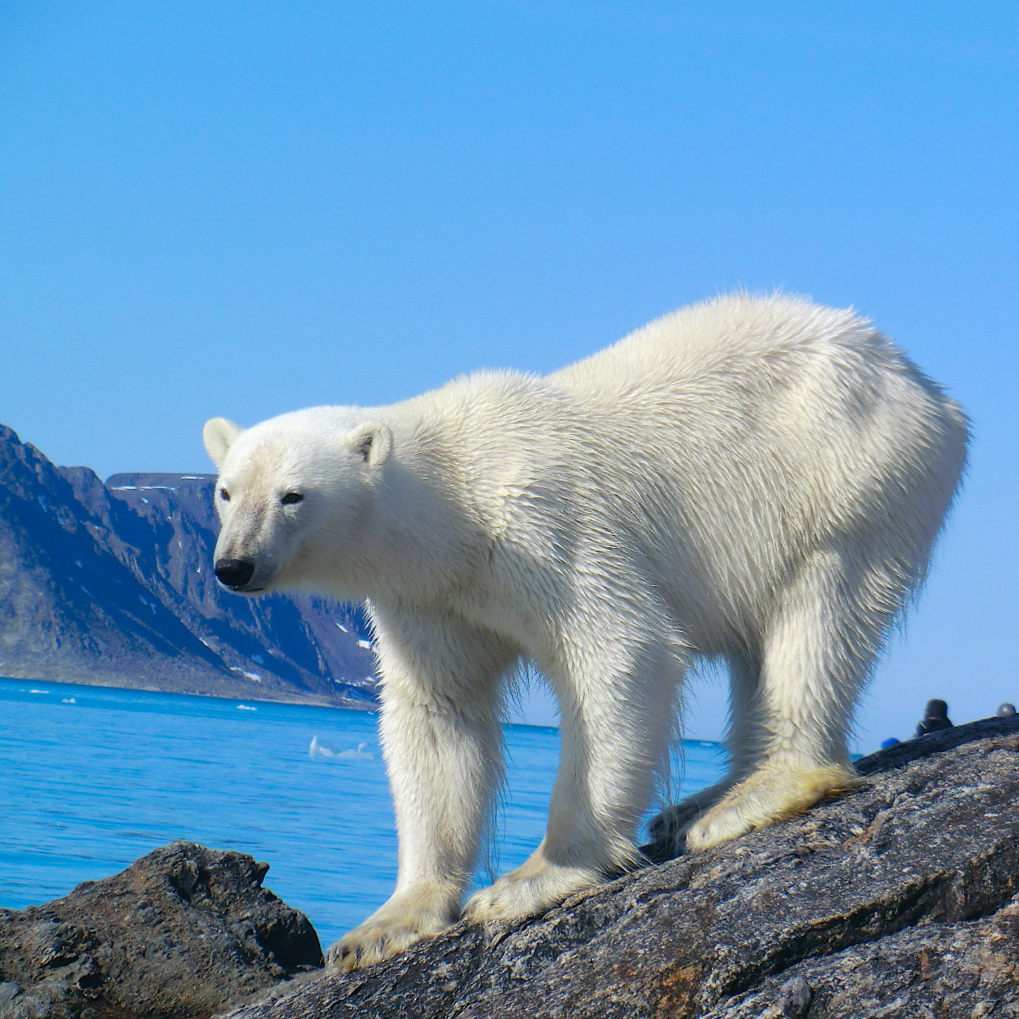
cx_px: 571
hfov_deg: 8.8
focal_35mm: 199
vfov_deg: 8.8
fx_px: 6628
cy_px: 510
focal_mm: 30.1
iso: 64
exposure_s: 1/640
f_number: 4.8
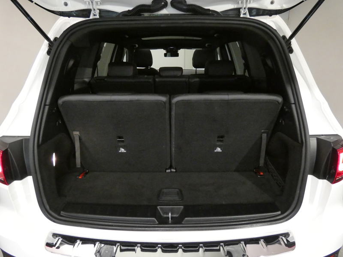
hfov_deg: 79.0
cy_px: 128
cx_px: 172
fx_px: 208
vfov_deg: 63.4
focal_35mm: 21
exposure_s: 1/60
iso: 800
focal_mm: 3.7
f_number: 2.8
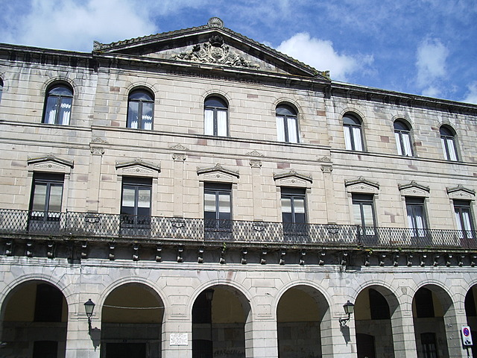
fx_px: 482
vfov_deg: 40.7
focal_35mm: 35
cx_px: 238
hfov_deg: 52.6
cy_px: 179
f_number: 4.3
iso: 50
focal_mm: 5.8
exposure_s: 1/400
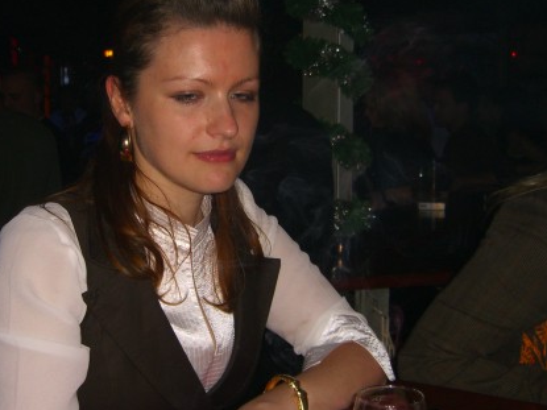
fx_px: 869
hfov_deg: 34.8
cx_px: 219
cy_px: 204
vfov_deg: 26.5
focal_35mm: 55
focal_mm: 7.9
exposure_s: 1/60
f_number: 2.8
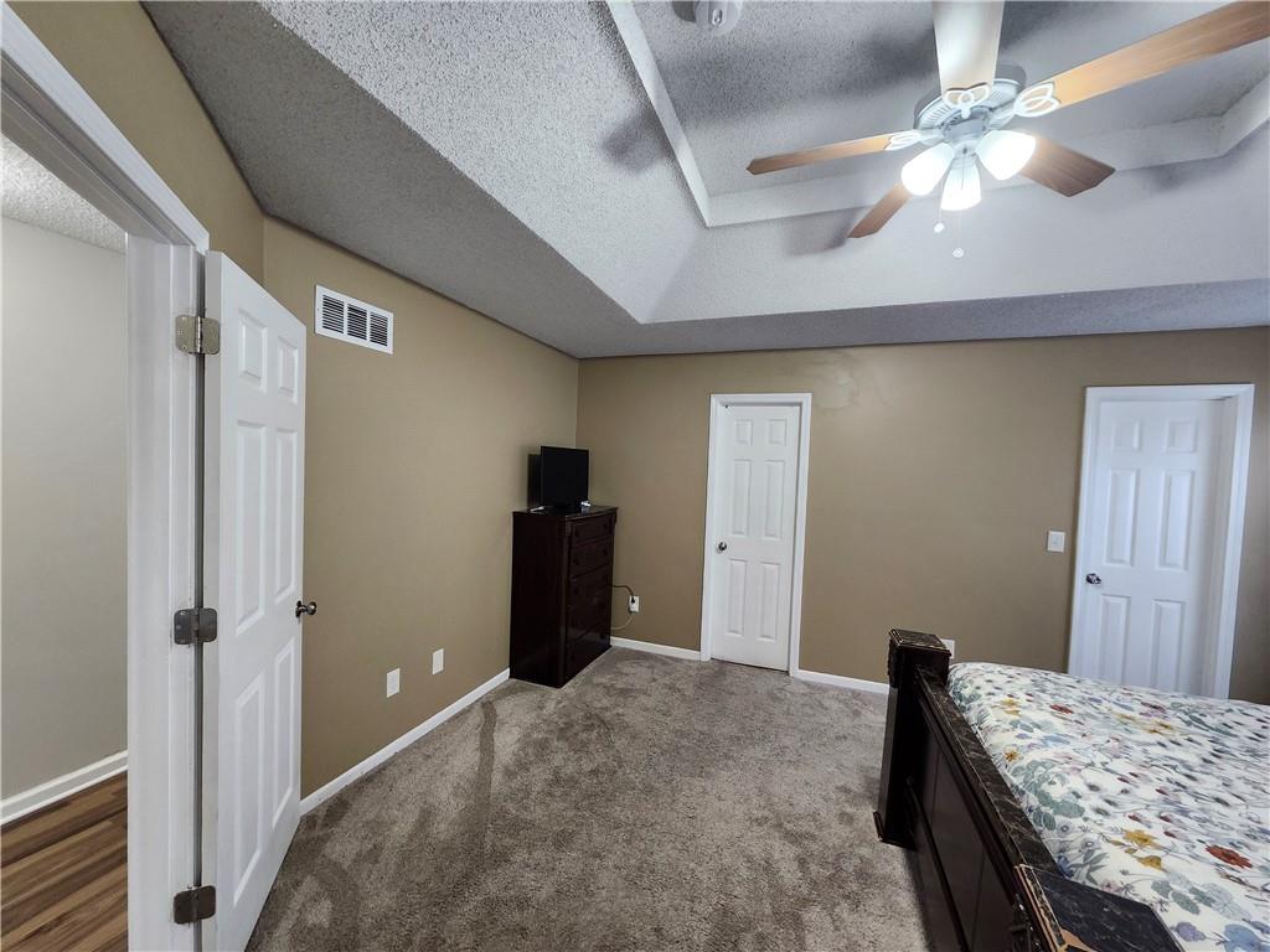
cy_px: 476
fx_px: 477
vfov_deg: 89.9
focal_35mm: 13
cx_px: 635
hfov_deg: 106.2
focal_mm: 1.74
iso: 250
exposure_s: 1/60
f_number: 2.2
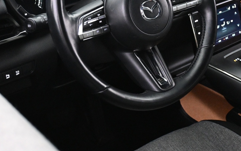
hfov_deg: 34.2
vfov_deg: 21.4
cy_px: 16
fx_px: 391
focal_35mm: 59
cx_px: 137
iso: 4000
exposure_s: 1/30
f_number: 3.8
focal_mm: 20.5
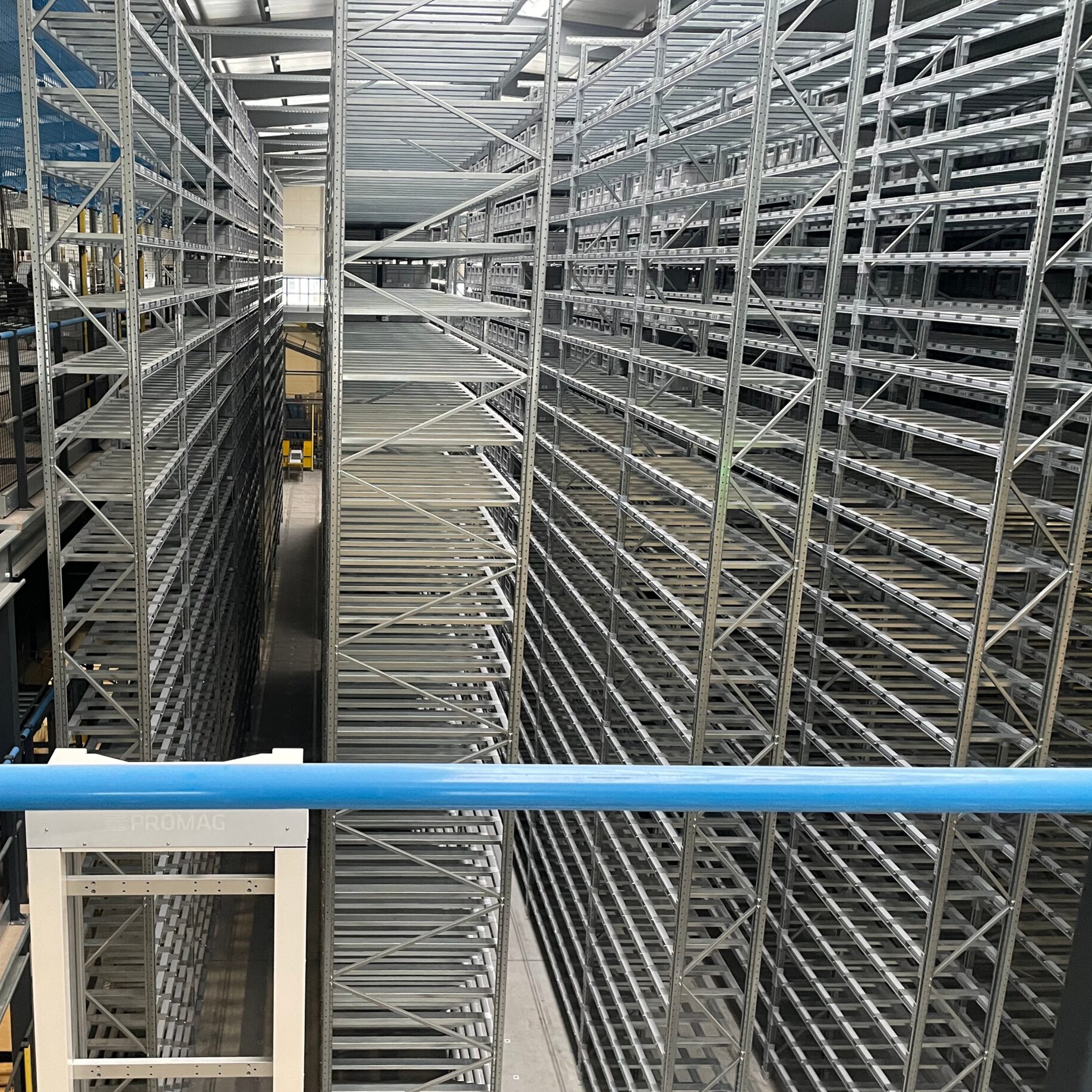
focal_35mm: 32
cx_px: 348
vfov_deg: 51.1
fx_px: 1142
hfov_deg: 50.0
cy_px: 555
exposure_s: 1/50
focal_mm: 4.2
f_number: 1.6
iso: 400
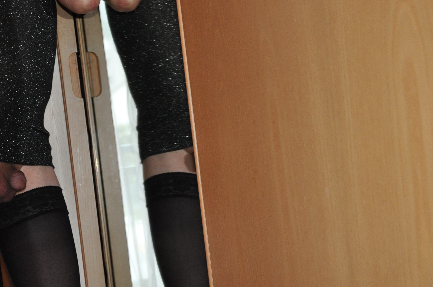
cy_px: 201
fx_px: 925
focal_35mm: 77
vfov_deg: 17.6
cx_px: 221
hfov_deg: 26.3
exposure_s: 1/60
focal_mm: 30
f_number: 4.2
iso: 800
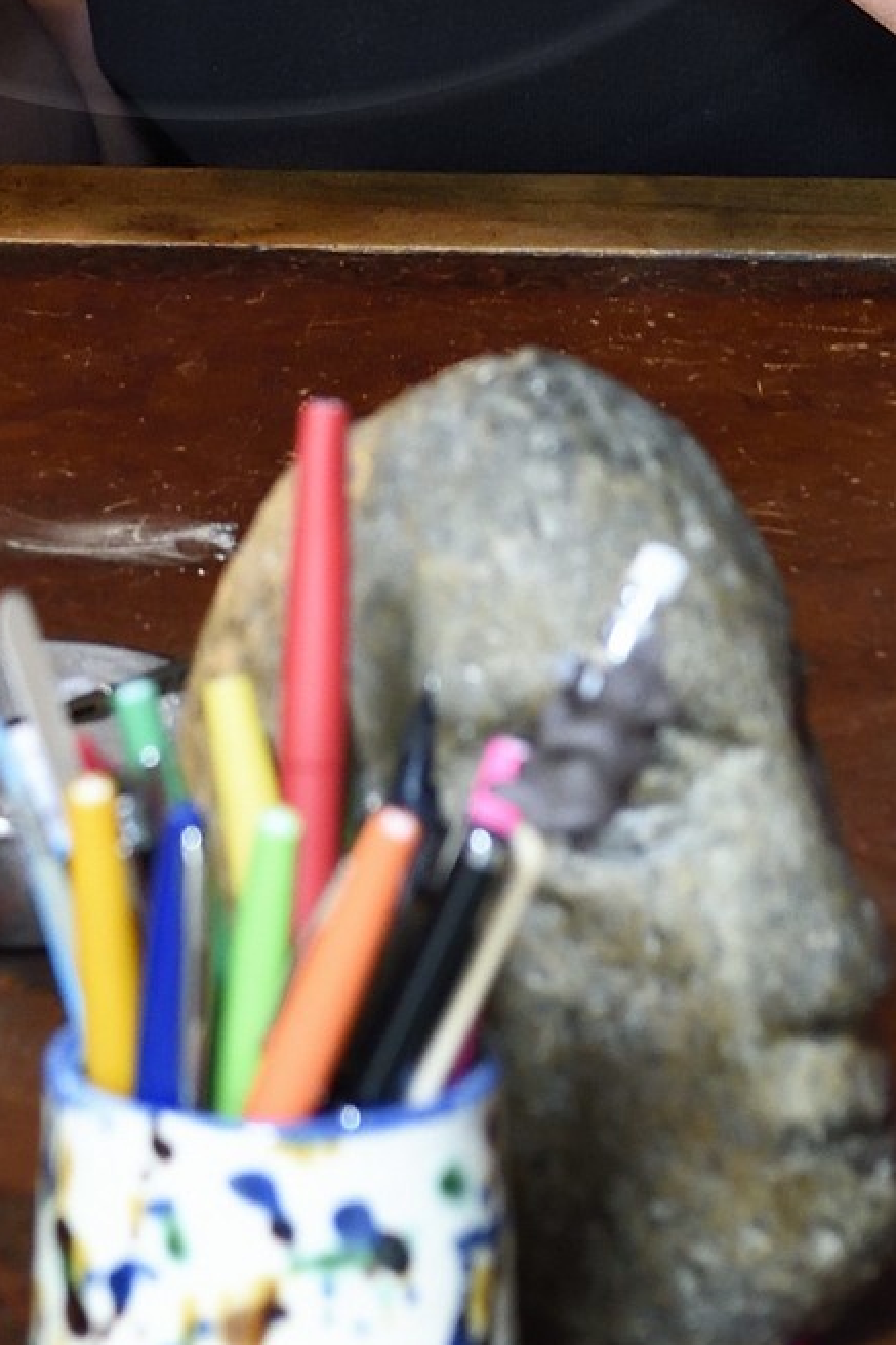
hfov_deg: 6.0
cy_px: -727
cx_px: 209
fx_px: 8478
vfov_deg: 8.8
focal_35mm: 227
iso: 1600
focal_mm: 62
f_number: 6.3
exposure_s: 1/20
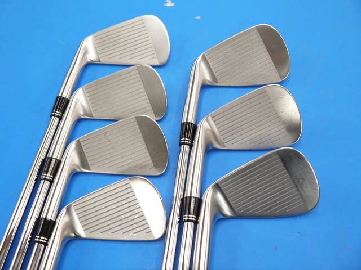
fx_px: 501
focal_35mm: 48
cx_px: 180
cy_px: 135
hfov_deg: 39.7
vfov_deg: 30.3
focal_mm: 24
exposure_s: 1/60
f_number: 4.5
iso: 200
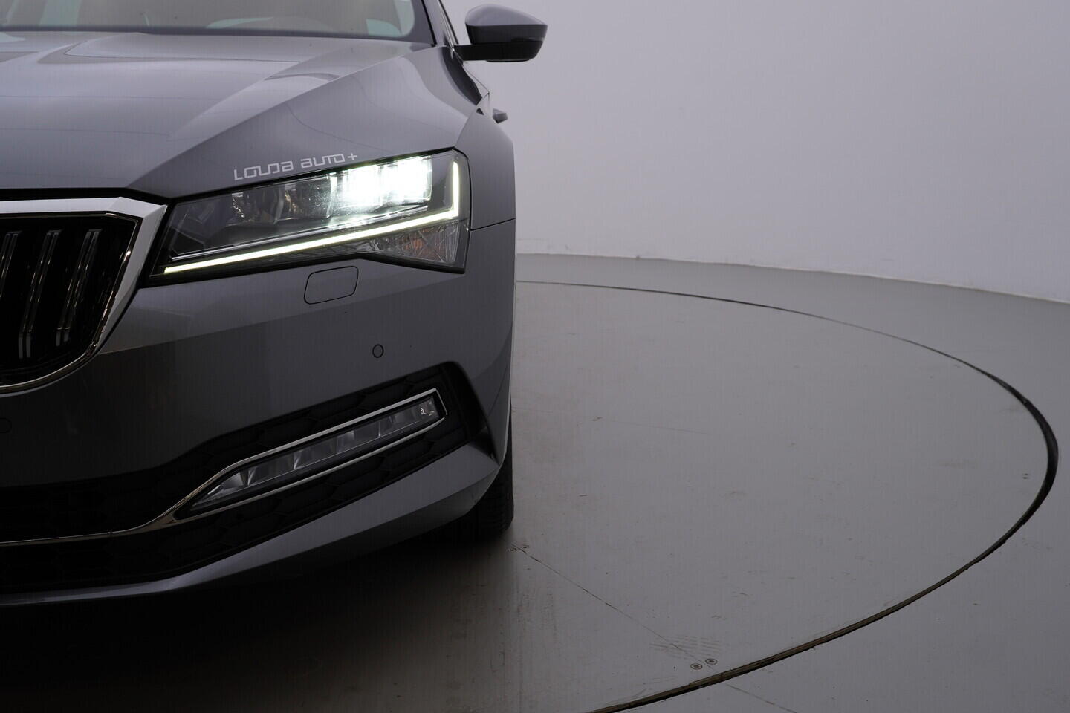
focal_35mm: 36
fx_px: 1070
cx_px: 535
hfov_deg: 53.1
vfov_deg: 36.9
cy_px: 356
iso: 125
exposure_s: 1/125
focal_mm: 24
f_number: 5
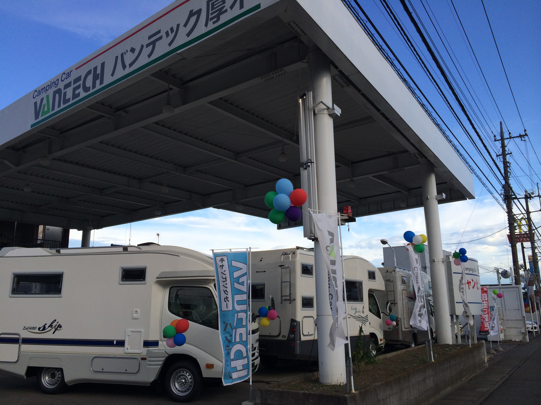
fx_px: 469
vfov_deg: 46.8
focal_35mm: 30
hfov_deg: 60.0
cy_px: 202
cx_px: 270
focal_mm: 4.12
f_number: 2.2
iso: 32
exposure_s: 1/873
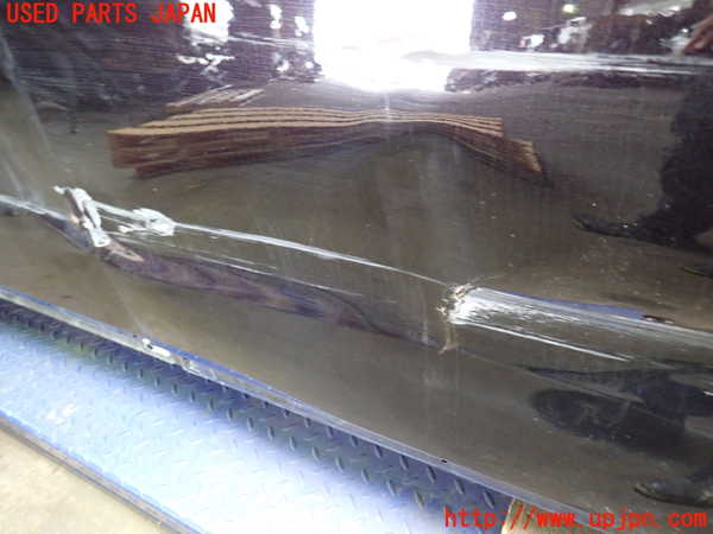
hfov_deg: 69.4
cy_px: 267
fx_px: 515
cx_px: 356
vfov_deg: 54.9
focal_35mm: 25
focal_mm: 4.5
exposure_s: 1/30
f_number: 2
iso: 800
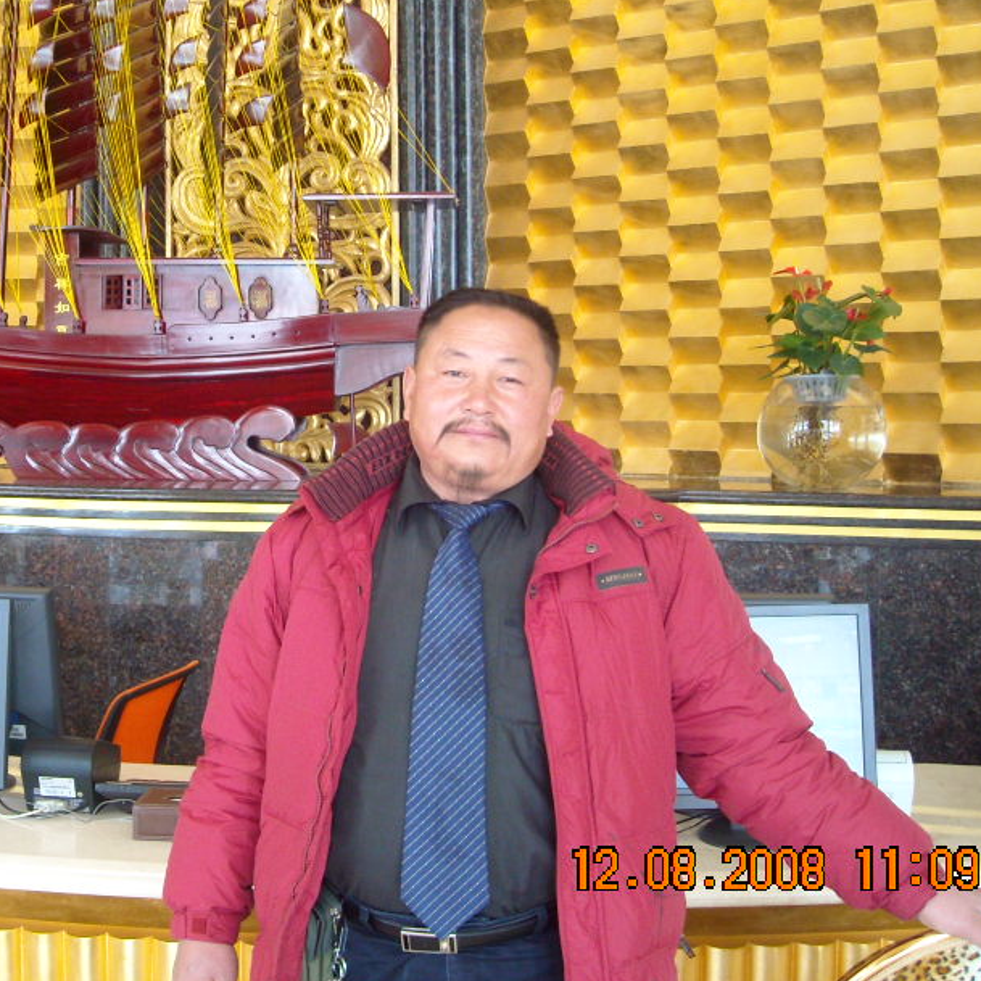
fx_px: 1667
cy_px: 380
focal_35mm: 52
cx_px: 226
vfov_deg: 32.7
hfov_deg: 32.1
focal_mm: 5.7
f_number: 2.8
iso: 183
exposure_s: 1/60
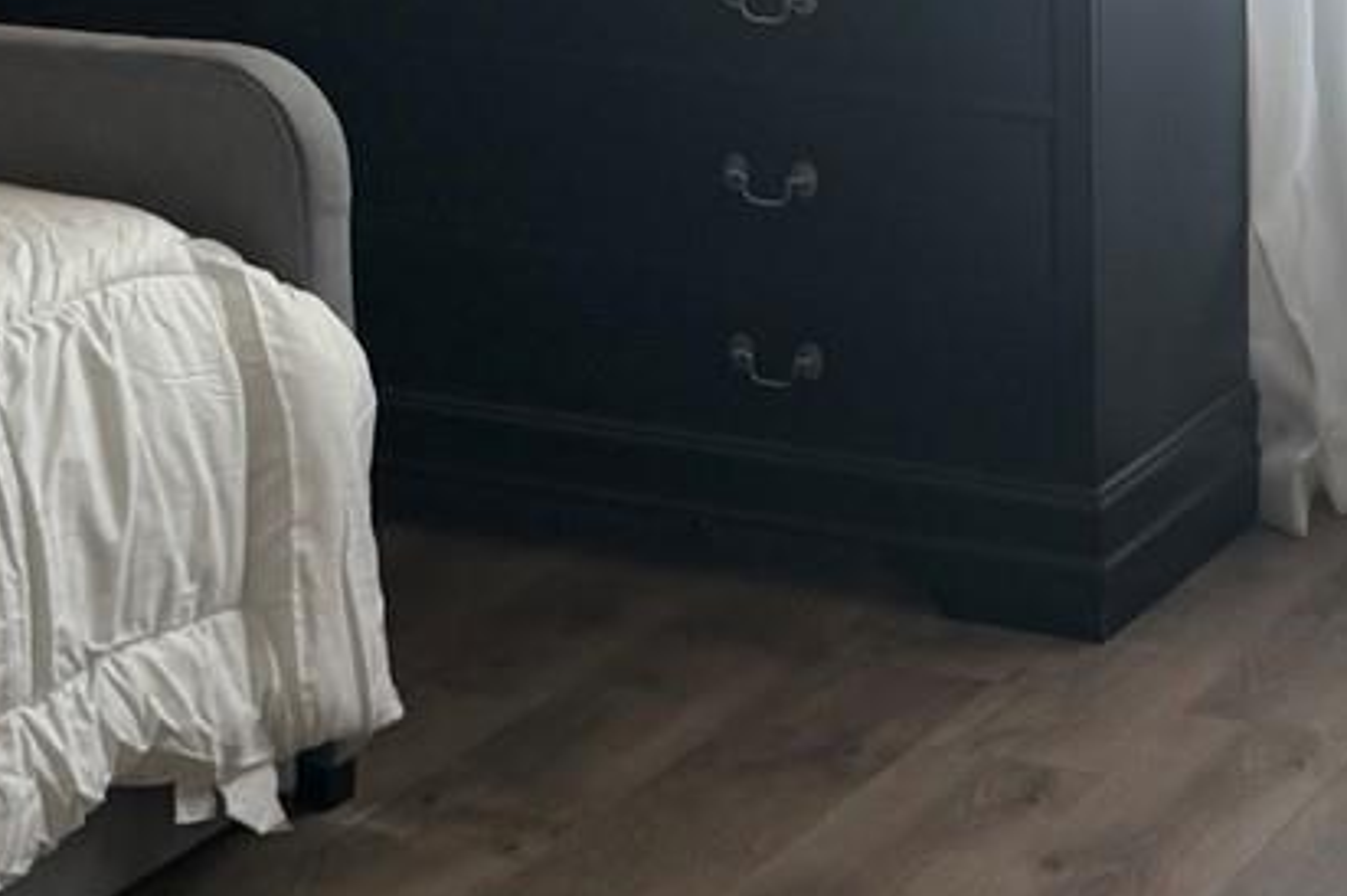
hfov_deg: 20.4
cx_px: 1314
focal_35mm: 97
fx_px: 3626
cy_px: -196
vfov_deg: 13.7
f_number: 1.78
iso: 80
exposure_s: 1/121
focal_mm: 6.76
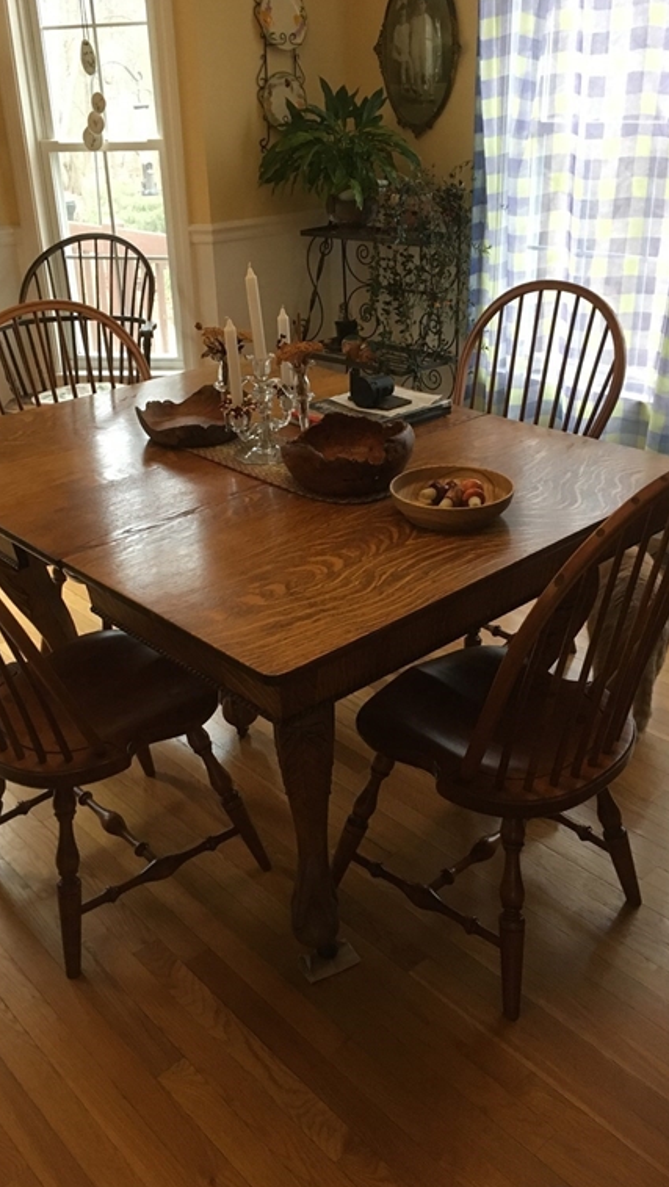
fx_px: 1008
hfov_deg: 36.7
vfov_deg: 61.0
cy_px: 592
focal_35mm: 32
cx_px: 315
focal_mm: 4.15
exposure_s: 1/30
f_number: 2.2
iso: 160
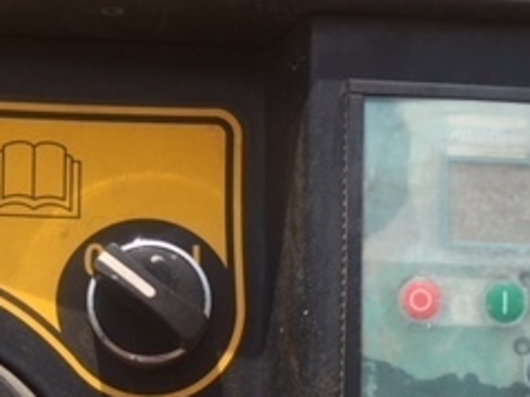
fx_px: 1193
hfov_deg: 25.0
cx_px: 265
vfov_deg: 18.5
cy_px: 359
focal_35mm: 78
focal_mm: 4.15
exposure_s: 1/1582
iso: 32
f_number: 2.2
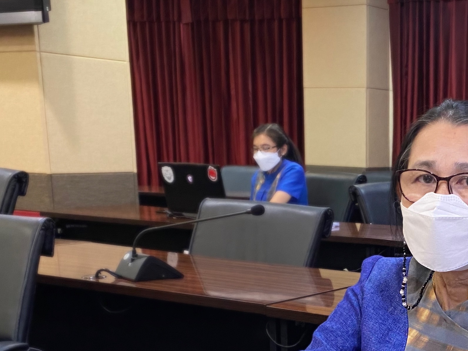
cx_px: 424
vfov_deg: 21.0
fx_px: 892
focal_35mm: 66
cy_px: 402
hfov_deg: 28.2
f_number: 1.8
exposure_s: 1/50
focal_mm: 4.25
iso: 160
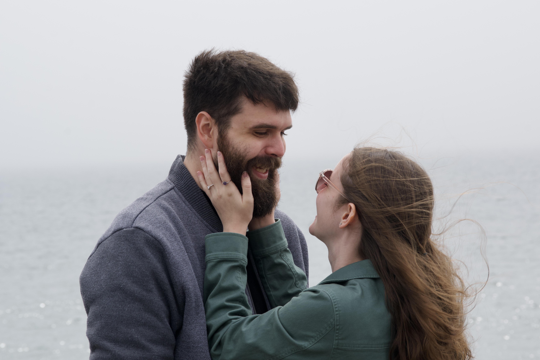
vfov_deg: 9.6
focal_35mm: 142
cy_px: 180
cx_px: 270
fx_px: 2137
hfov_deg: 14.4
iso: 200
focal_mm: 95
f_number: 10
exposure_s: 1/400
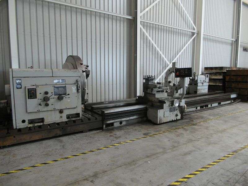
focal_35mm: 23
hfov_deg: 73.9
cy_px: 93
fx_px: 165
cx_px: 124
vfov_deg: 58.9
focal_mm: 4.1
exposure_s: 1/45
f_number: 2.8
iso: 240
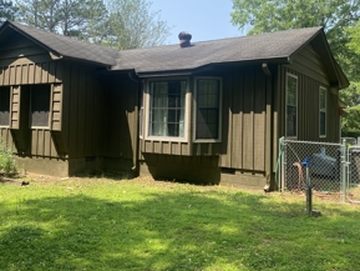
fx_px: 375
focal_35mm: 36
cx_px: 188
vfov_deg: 39.6
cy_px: 112
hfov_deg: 51.3
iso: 32
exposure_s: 1/1182
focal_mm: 4.25
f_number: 1.8
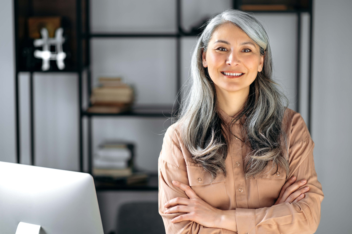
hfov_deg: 23.9
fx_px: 831
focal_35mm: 85
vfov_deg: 16.0
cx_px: 176
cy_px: 117
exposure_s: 1/500
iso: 100
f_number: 2
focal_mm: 85
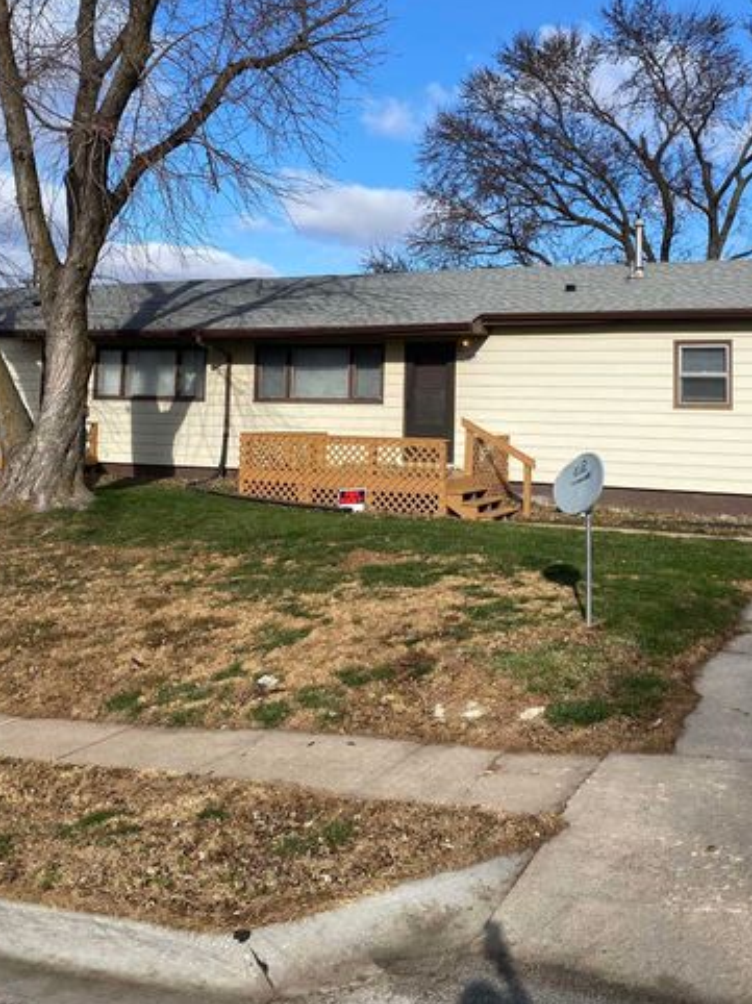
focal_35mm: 36
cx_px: 460
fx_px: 1044
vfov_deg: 50.5
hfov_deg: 39.4
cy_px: 341
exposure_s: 1/3125
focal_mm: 4.25
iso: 32
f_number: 1.8
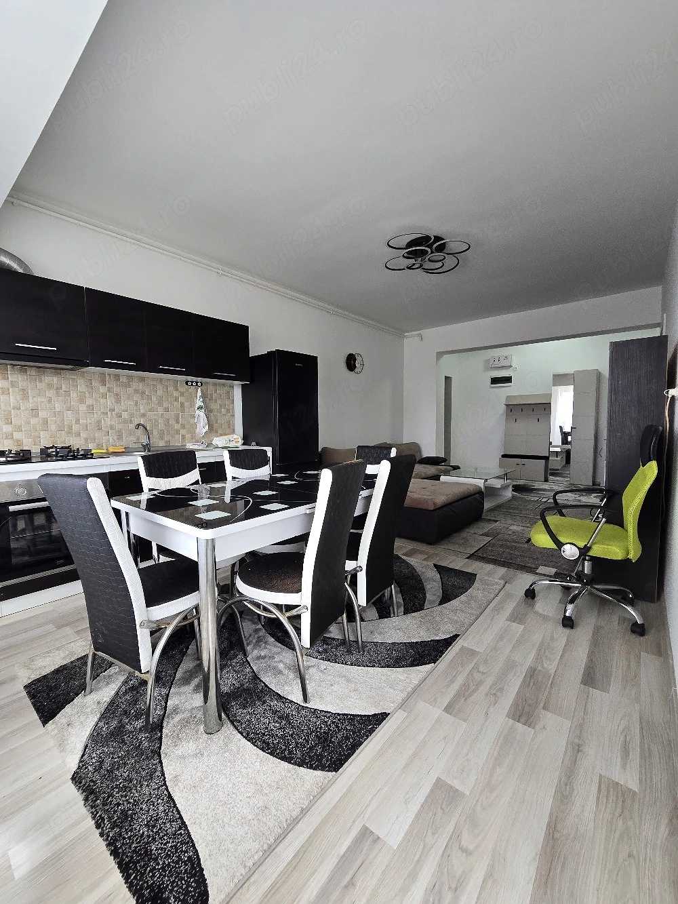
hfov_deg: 89.9
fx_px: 339
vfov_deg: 106.2
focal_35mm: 13
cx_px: 339
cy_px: 452
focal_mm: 2.2
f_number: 2.2
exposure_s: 1/50.3
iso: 80
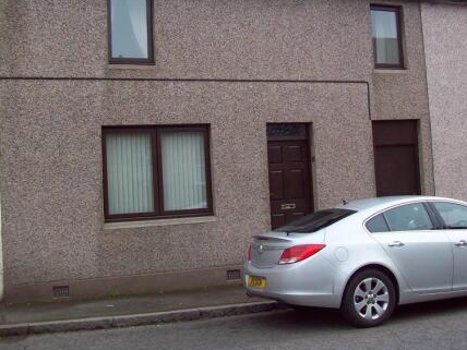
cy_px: 114
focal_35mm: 49
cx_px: 247
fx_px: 661
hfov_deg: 38.9
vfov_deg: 29.5
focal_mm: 6
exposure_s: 1/446
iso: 80
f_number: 2.7
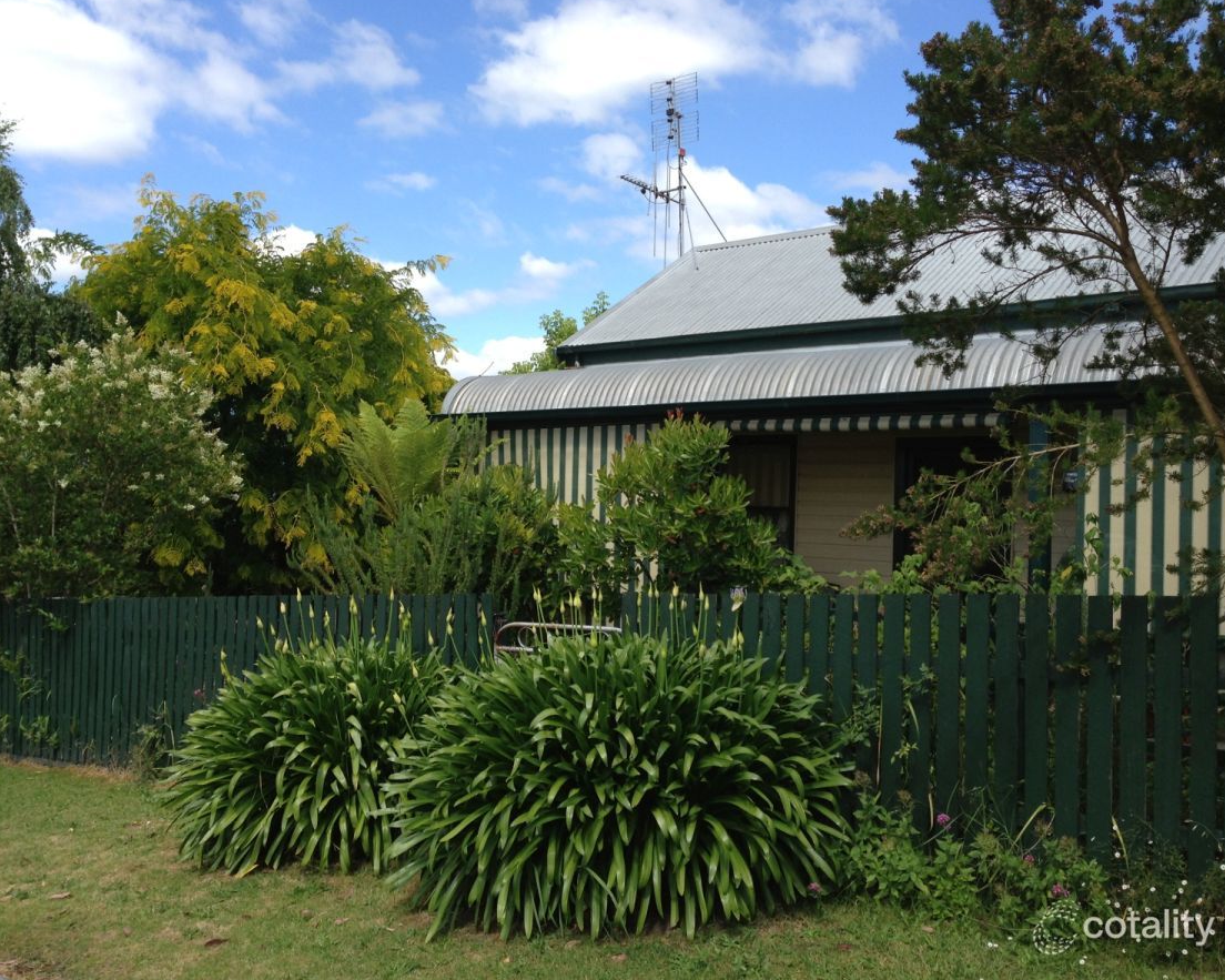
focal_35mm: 35
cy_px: 485
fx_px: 1269
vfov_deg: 42.2
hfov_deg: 51.5
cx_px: 594
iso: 50
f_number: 2.4
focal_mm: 4.13
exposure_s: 1/935
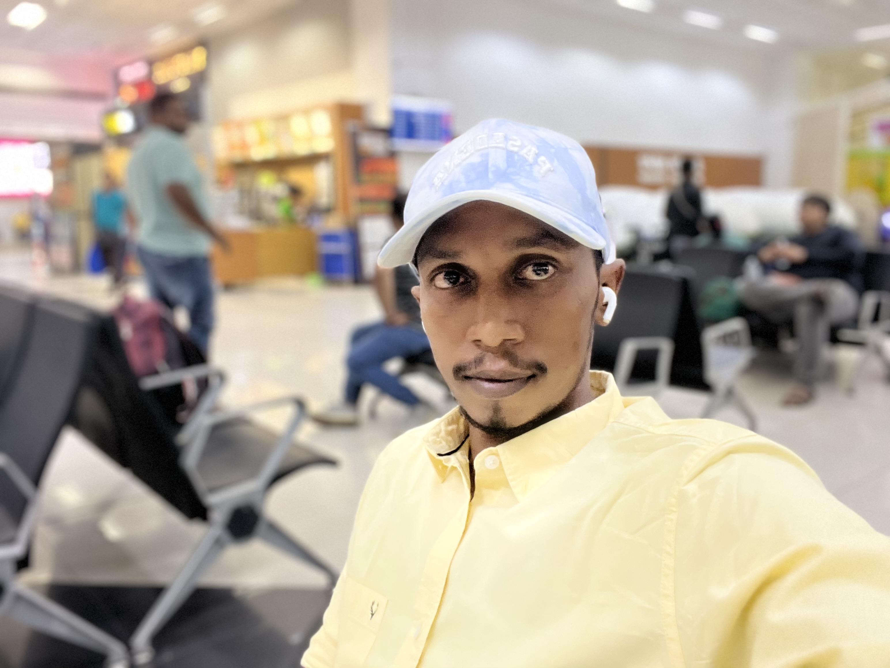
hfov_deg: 60.0
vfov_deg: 46.8
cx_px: 445
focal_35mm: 30
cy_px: 334
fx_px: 771
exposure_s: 1/33
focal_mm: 2.71
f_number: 2.2
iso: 400
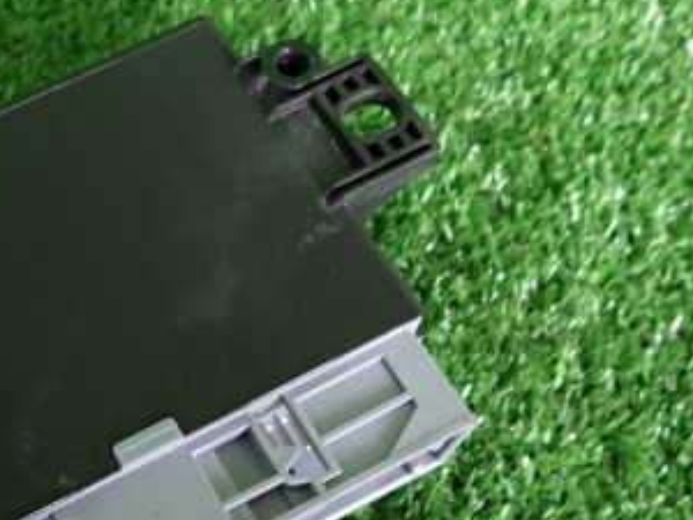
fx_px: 1001
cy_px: 393
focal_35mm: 50
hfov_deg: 36.5
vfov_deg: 28.7
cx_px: 113
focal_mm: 4.5
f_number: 2
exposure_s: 1/30
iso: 250
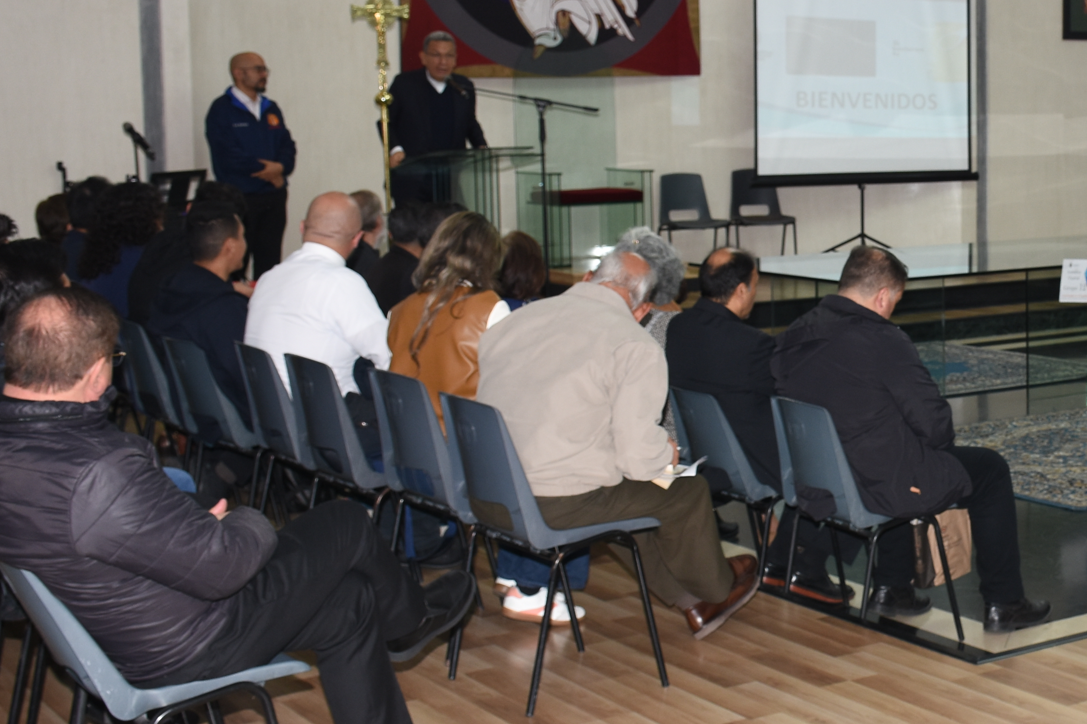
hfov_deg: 28.7
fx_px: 1993
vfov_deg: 20.6
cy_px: 304
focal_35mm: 66
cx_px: 1066
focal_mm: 20
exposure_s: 1/80
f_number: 5.6
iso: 250
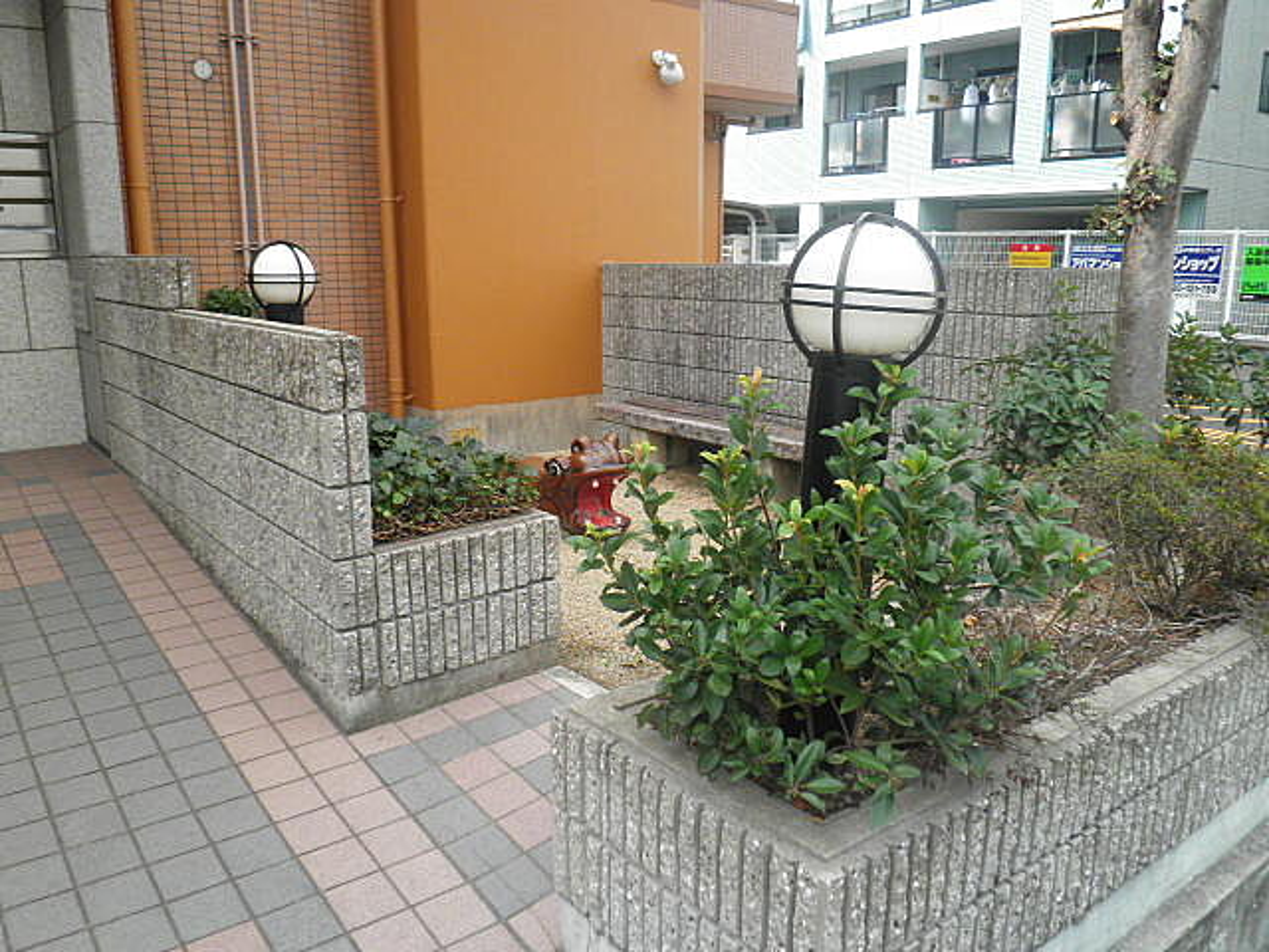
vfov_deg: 53.1
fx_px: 953
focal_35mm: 26
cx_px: 634
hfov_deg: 67.3
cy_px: 476
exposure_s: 1/320
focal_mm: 4.7
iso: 64
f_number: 2.8
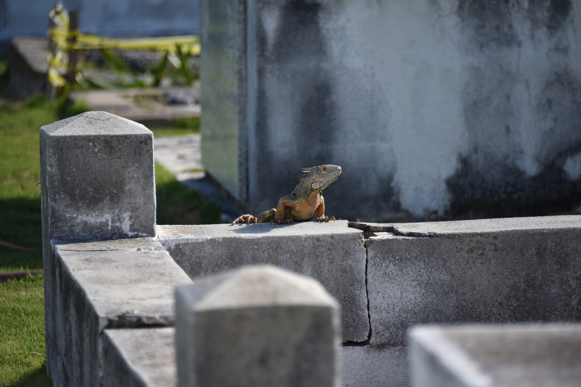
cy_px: 194
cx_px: 290
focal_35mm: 300
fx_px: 4842
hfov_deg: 6.9
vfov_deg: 4.6
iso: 200
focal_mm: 300
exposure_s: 1/640
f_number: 5.6
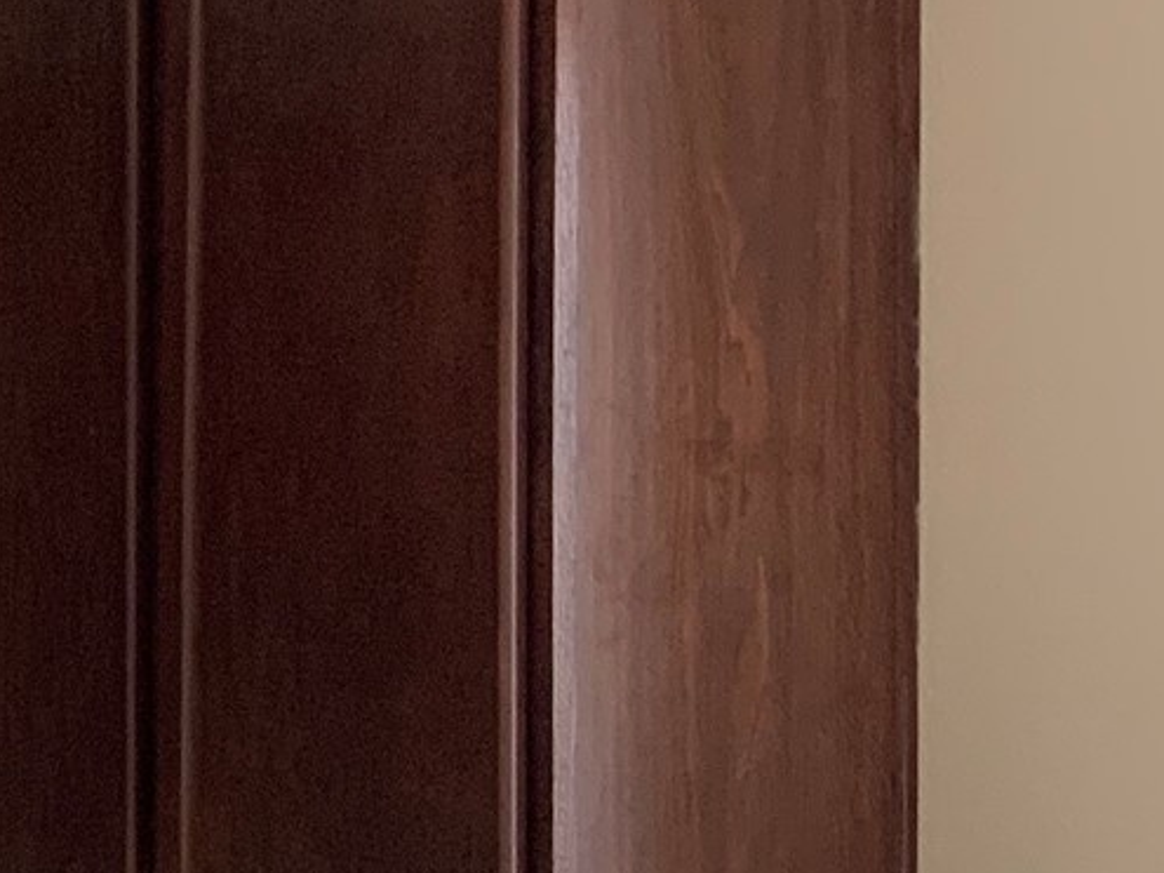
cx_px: -952
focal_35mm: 120
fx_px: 4034
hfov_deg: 14.4
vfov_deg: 12.3
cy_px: 777
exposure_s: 1/60
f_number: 1.8
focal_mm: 3
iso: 80
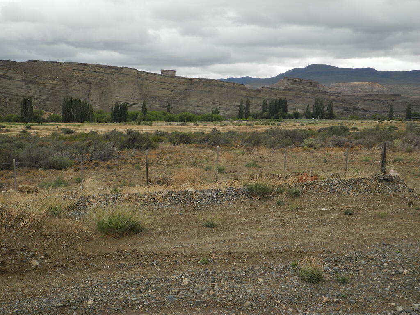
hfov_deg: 28.6
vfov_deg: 21.6
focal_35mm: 68
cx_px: 210
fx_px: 825
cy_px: 158
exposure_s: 1/640
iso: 100
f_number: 4
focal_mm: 14.5
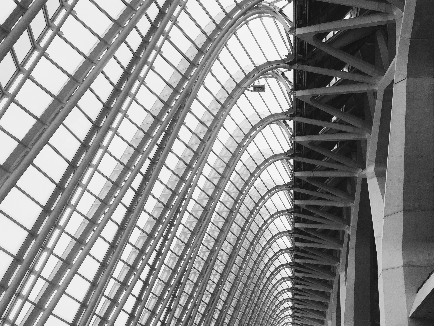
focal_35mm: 40
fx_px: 502
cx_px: 283
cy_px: 105
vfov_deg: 35.6
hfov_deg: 46.2
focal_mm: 4.15
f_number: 2.2
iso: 32
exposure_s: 1/1980
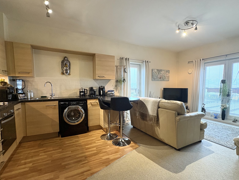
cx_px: 127
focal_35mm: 18
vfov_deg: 71.5
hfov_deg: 87.6
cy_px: 97
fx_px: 124
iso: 320
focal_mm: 2.22
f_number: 2.2
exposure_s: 1/50
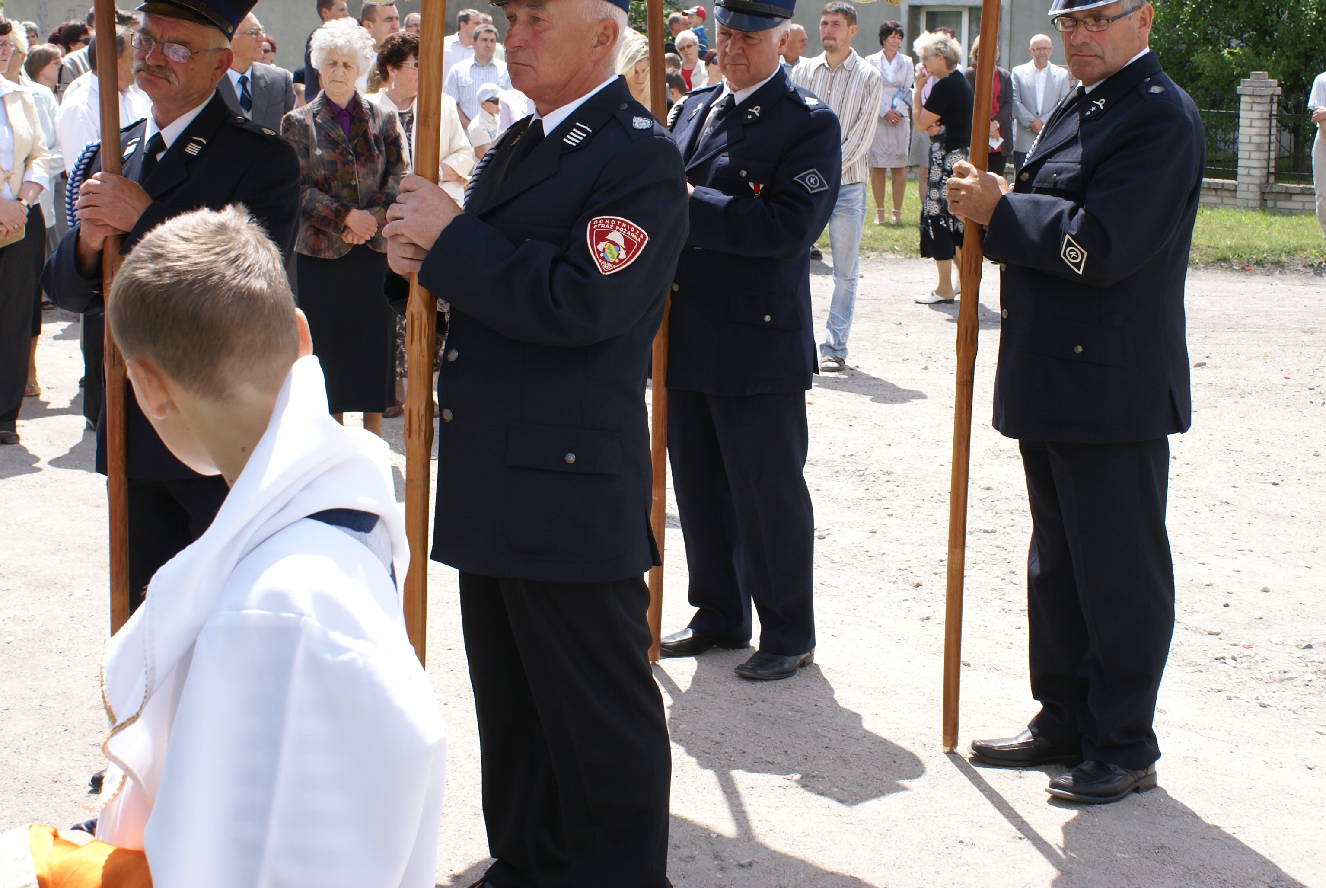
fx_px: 1955
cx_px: 729
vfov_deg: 25.5
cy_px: 335
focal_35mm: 53
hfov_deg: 37.4
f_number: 8
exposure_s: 1/160
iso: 100
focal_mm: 28
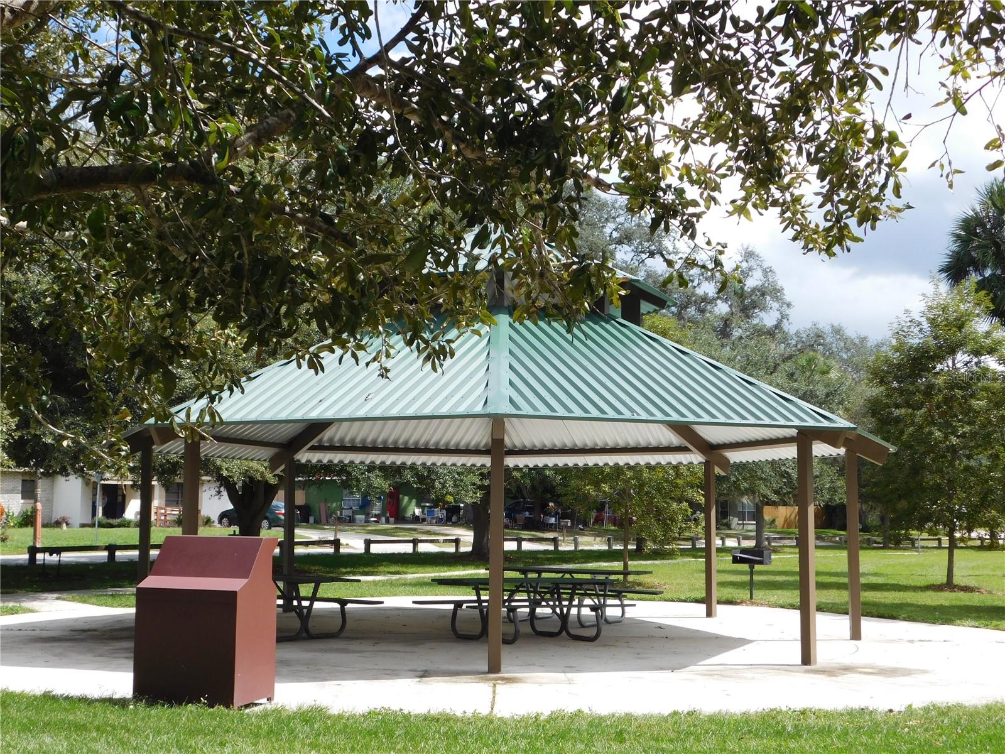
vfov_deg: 32.2
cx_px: 502
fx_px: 1306
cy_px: 377
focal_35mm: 45
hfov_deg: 42.1
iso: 125
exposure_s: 1/800
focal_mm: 8
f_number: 3.7
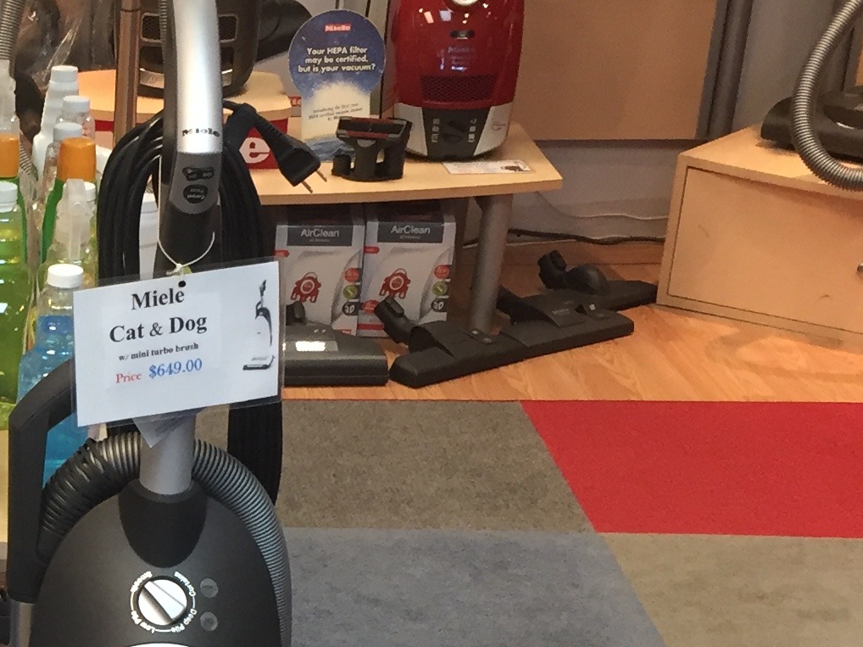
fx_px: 2318
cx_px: -212
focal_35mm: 93
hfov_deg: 19.7
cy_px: 671
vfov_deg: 15.5
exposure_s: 1/30
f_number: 2.2
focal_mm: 4.15
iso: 80
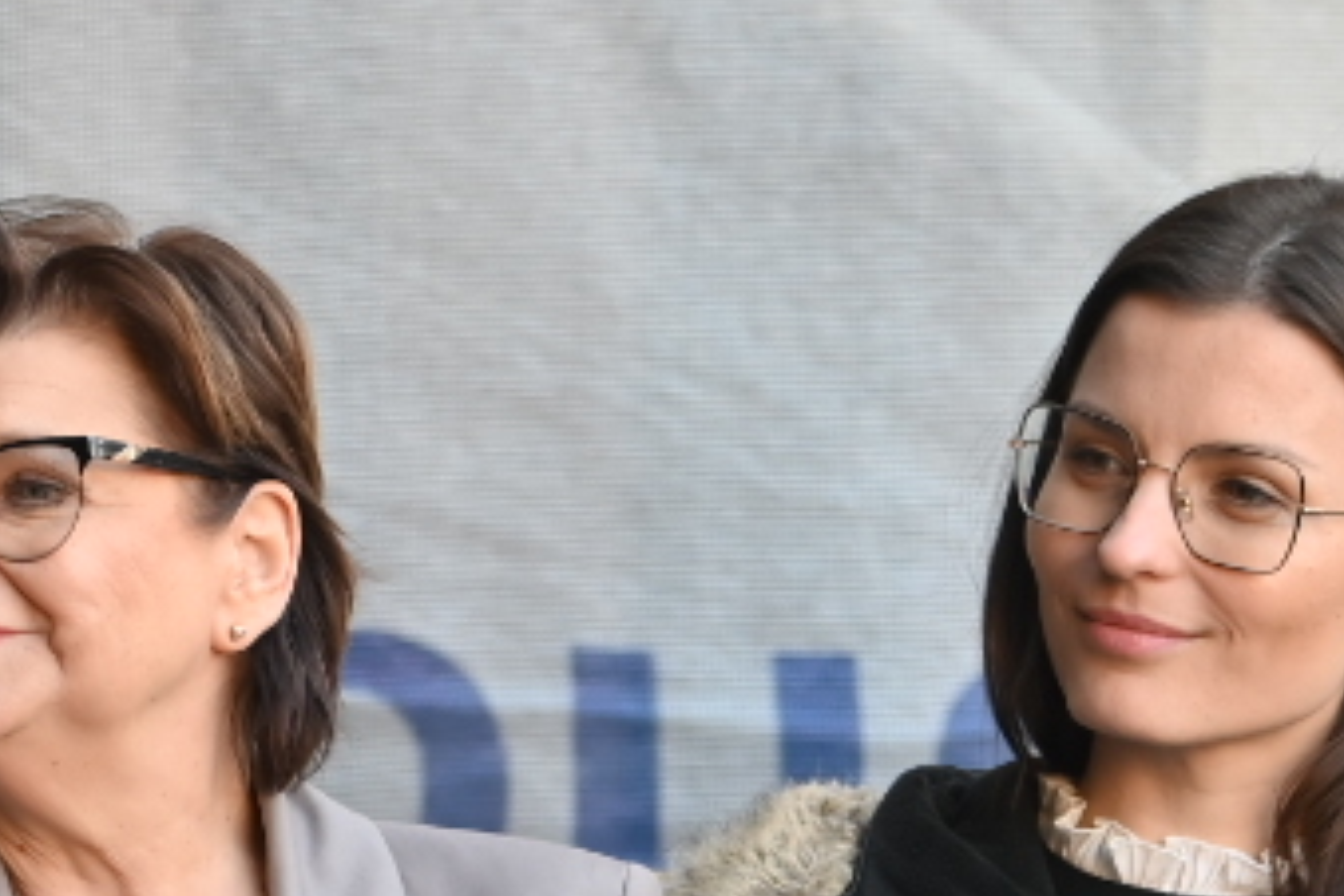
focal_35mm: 335
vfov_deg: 4.1
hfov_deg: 6.1
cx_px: 218
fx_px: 12506
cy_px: 1273
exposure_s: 1/200
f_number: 2.8
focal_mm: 70
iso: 160
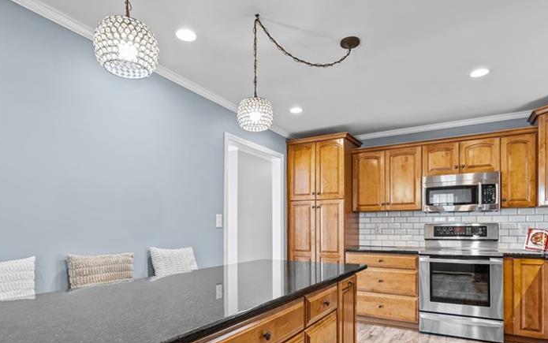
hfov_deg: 82.3
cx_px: 273
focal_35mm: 21
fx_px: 314
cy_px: 224
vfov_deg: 56.3
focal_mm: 14
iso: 200
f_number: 7.1
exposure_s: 1.3
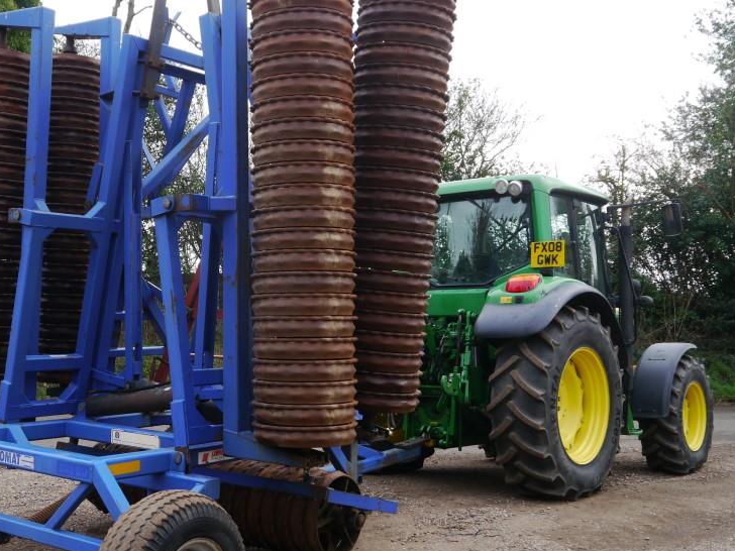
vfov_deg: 32.2
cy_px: 307
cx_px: 237
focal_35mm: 45
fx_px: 955
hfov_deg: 41.5
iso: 160
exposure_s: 1/160
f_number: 5
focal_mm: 16
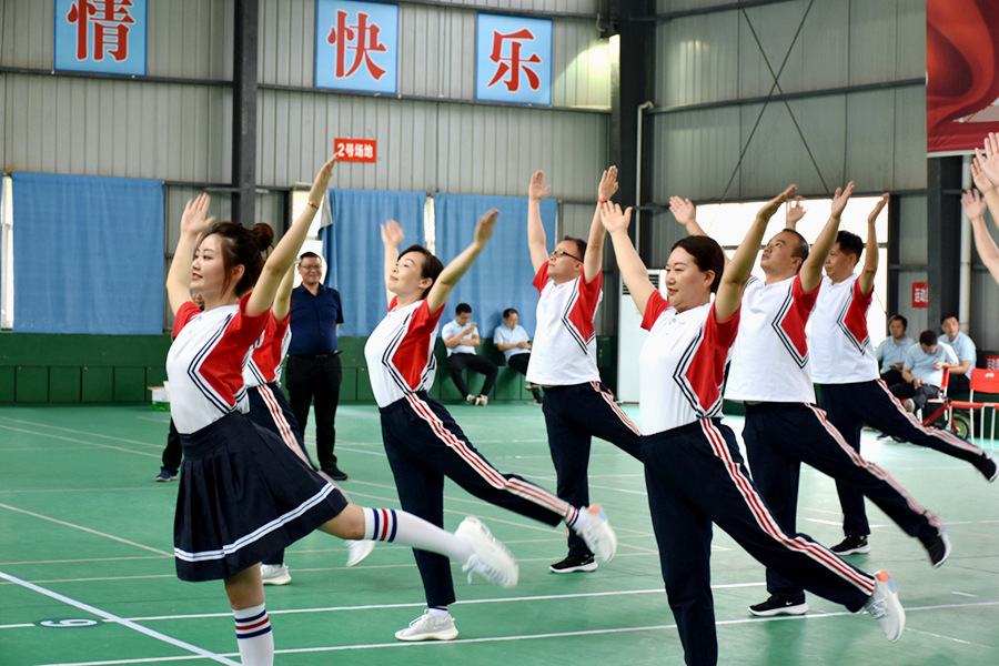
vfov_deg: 18.2
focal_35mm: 75
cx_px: 500
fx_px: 2081
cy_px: 333
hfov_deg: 27.0
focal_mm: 50
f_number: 4.8
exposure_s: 1/50
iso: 400
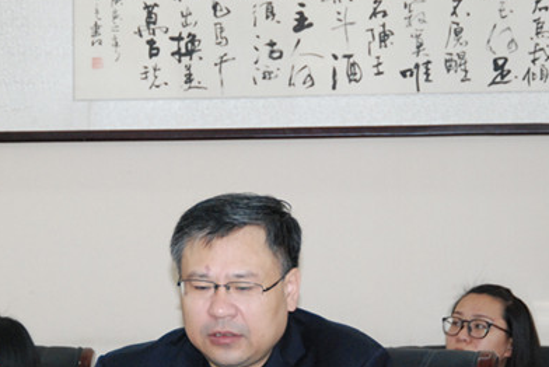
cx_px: 188
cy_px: 249
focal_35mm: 133
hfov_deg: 15.4
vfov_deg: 10.3
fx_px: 2030
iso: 1600
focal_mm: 58
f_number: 5.6
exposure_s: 1/60
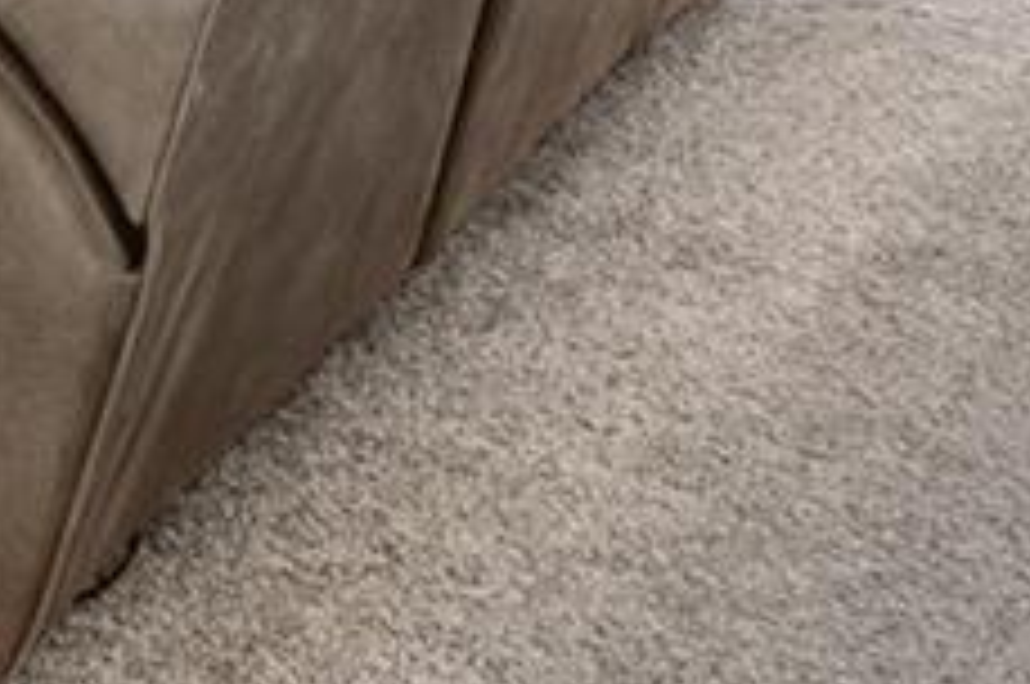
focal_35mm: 112
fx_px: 3200
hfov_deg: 14.6
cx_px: -1115
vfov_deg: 10.5
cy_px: -936
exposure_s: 1/200
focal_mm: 16
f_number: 8
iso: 400
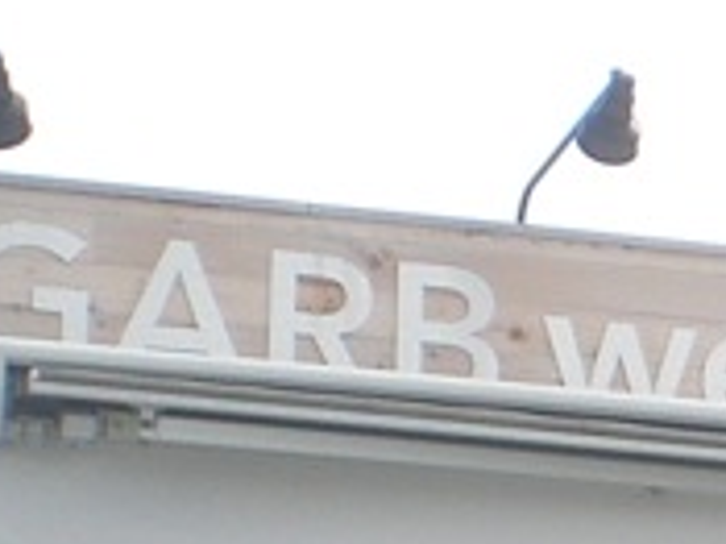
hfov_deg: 8.3
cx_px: 1830
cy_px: 1208
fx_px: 4548
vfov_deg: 6.6
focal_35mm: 217
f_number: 4.4
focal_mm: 6.3
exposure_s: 1/200
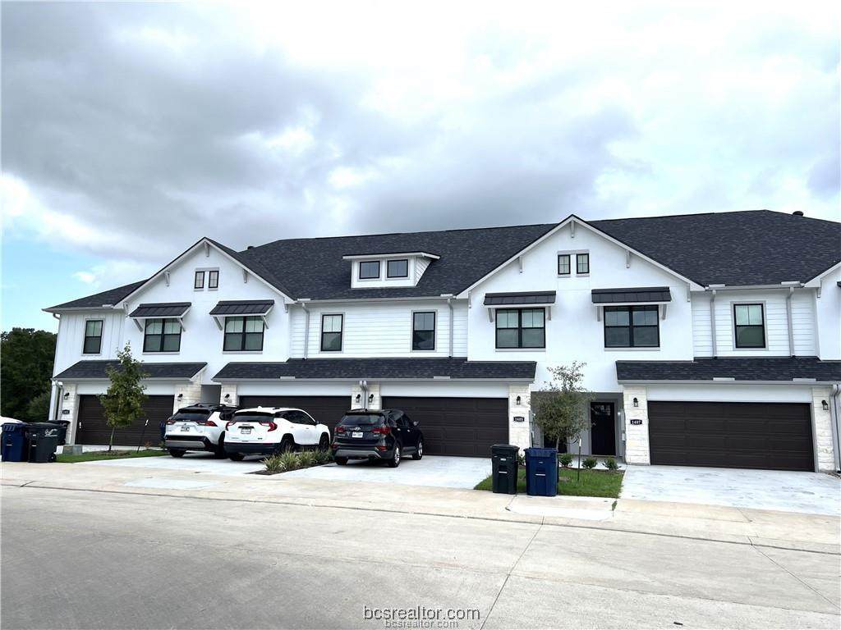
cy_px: 315
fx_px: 632
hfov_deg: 67.3
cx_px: 420
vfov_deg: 53.1
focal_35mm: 26
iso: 50
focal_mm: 5.7
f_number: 1.5
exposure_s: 1/3460
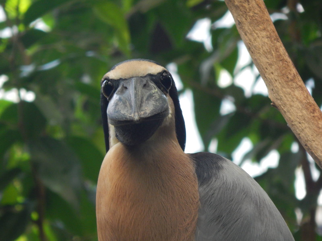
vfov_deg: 2.2
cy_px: 120
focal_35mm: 675
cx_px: 161
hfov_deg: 2.9
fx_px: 6279
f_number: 5.8
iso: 400
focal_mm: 120
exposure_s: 1/80
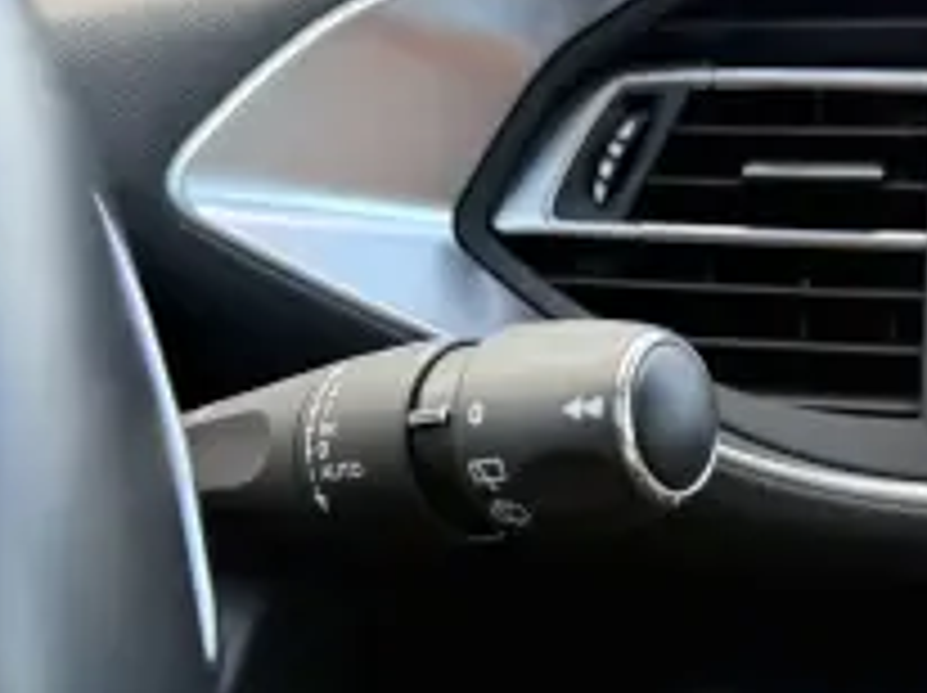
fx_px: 1123
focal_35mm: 42
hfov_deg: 44.1
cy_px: 369
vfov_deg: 34.3
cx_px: 630
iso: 200
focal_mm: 6.76
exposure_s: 1/199
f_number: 1.78
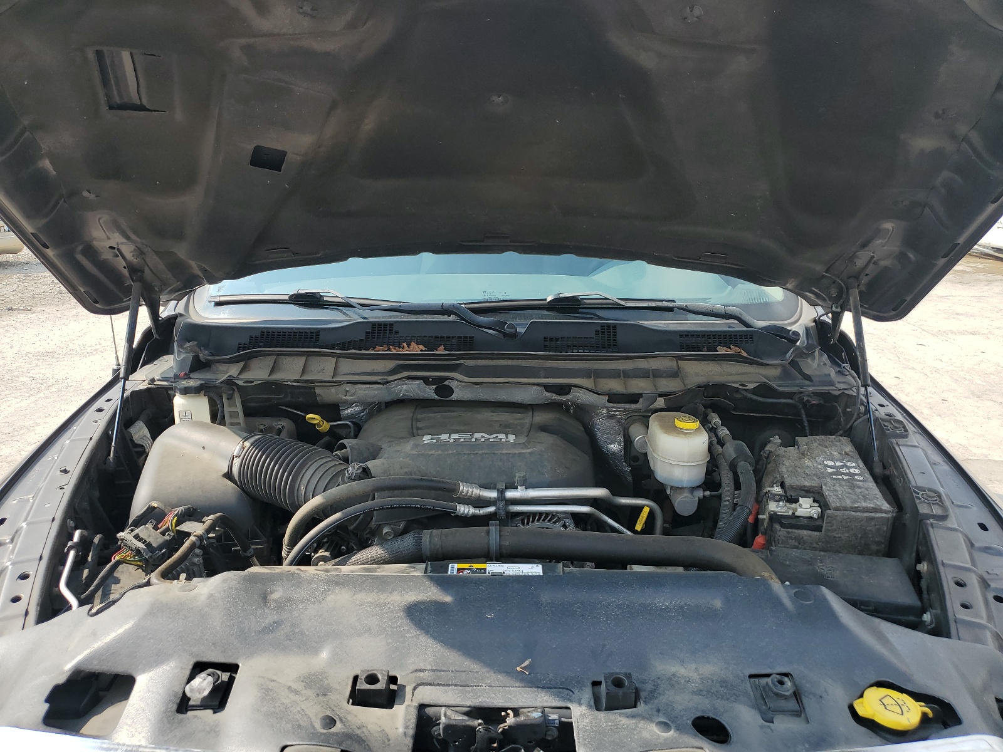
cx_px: 502
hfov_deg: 67.3
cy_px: 376
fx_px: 753
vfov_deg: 53.1
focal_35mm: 26
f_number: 1.5
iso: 50
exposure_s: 1/1429
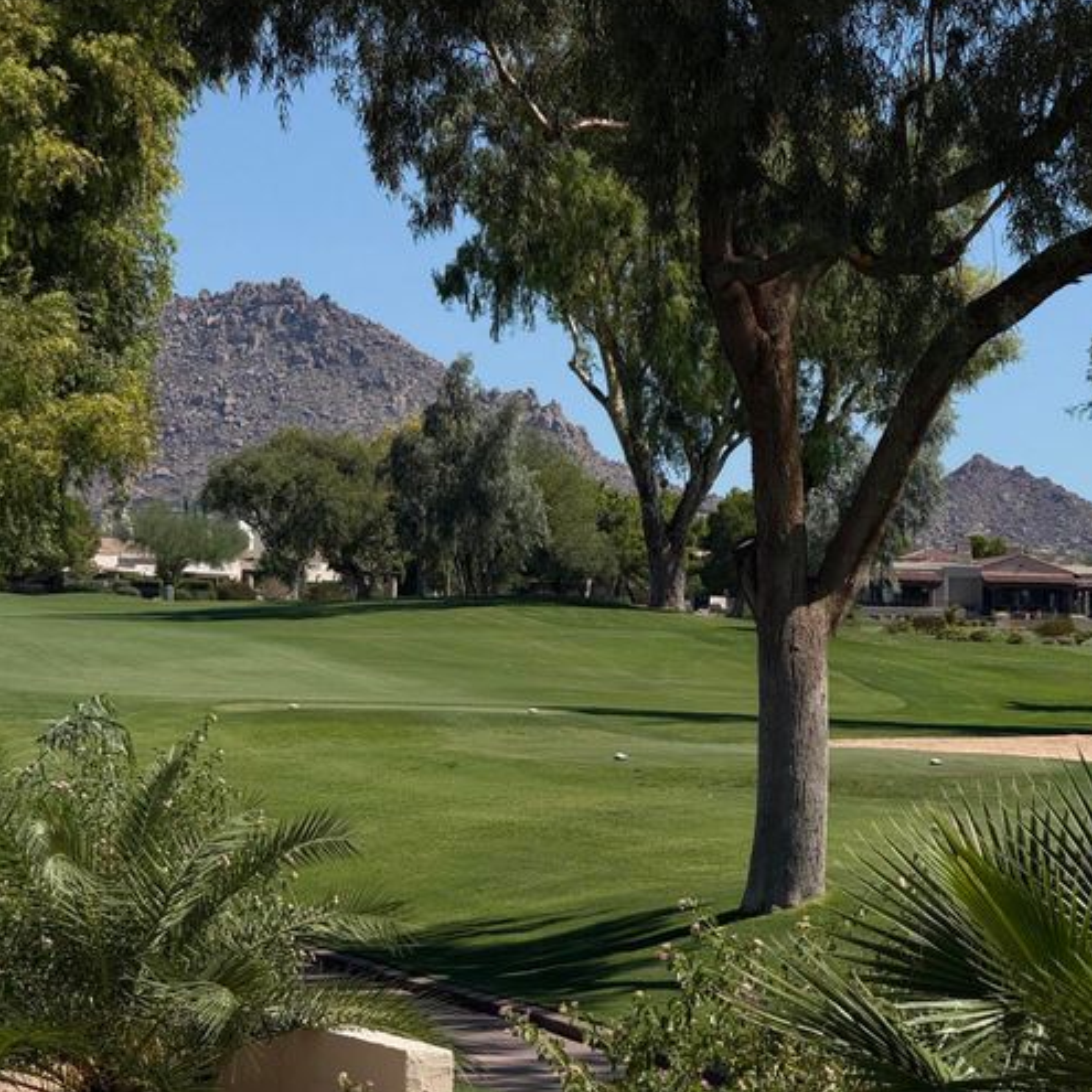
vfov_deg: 12.2
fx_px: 5104
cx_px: 547
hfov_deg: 12.2
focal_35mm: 143
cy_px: 672
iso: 64
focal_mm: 15.66
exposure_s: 1/2933
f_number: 2.8
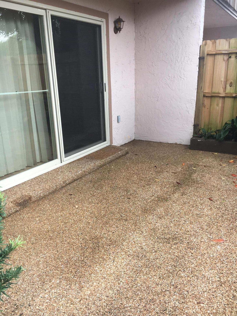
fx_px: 265
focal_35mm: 29
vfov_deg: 61.7
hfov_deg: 48.2
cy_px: 158
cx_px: 118
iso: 40
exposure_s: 1/120
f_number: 2.2
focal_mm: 4.15
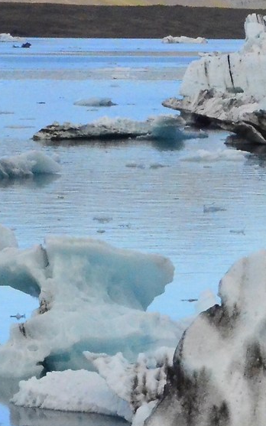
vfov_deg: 7.6
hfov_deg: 4.7
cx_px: 552
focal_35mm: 276
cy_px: 311
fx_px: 3202
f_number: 16
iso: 5000
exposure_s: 1/3200
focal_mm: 42
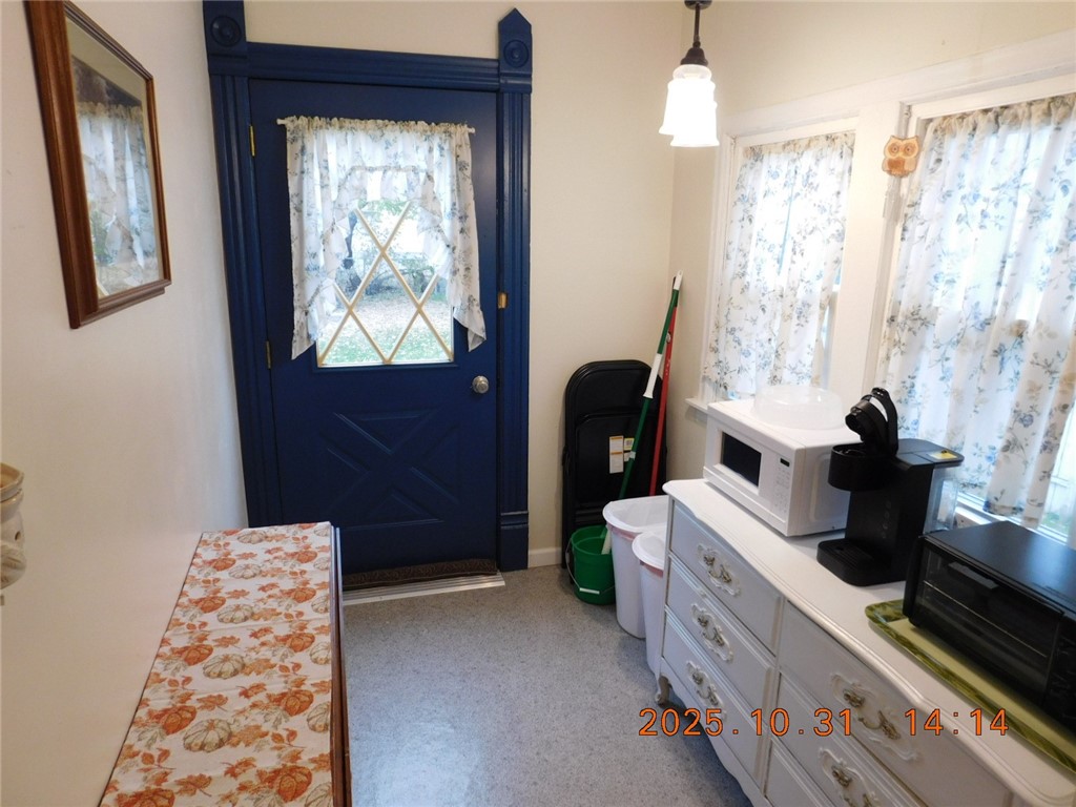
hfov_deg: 73.9
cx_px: 538
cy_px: 404
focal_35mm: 23
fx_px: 715
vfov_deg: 58.9
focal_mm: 4
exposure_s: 1/30
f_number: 3
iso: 160
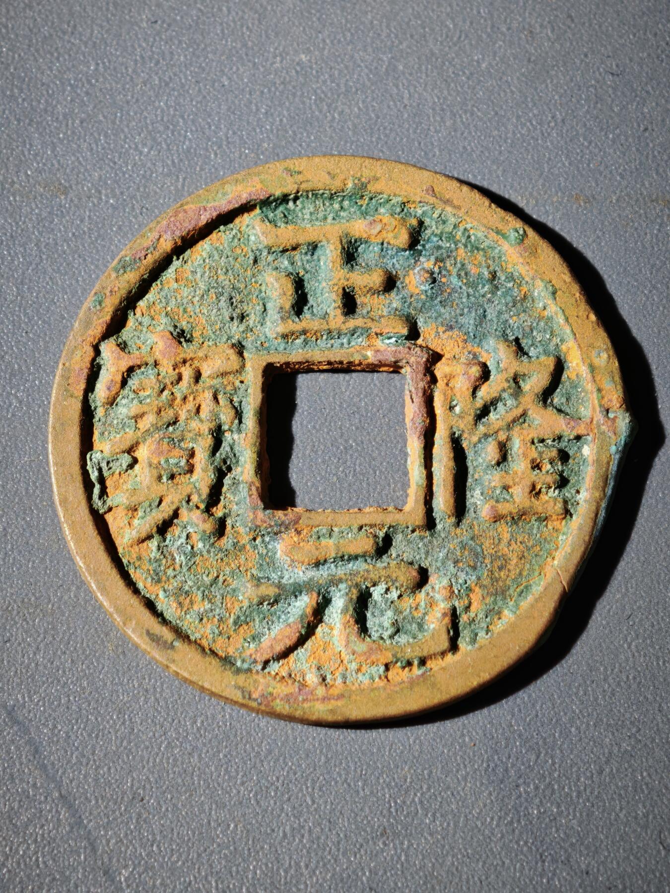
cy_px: 446
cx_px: 335
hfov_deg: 12.9
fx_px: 2968
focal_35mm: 115
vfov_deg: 17.1
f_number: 2
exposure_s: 1/98.6
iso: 320
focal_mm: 9
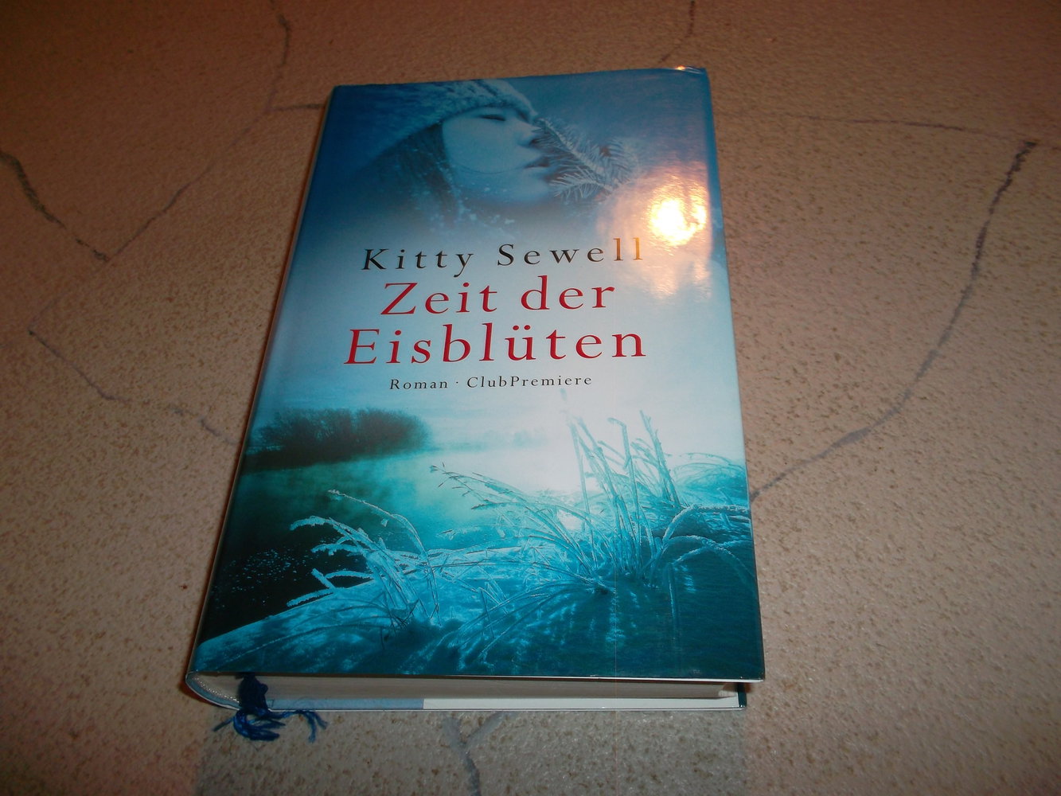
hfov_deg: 63.4
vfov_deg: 49.8
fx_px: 858
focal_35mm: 28
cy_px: 398
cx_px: 530
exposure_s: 1/15
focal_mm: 4.1
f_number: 3.3
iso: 100
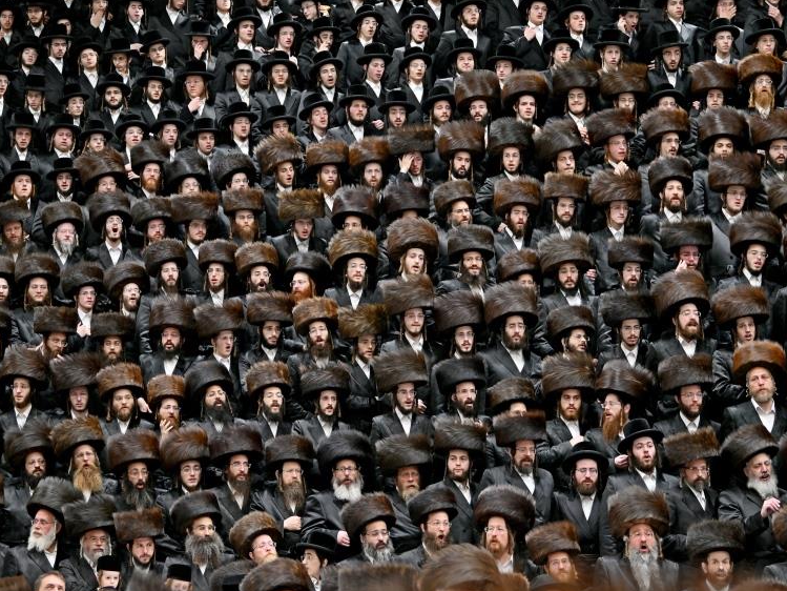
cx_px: 351
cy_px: 255
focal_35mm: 92
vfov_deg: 16.1
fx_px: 2092
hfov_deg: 21.3
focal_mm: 70
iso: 160
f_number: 2.8
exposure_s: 1/160
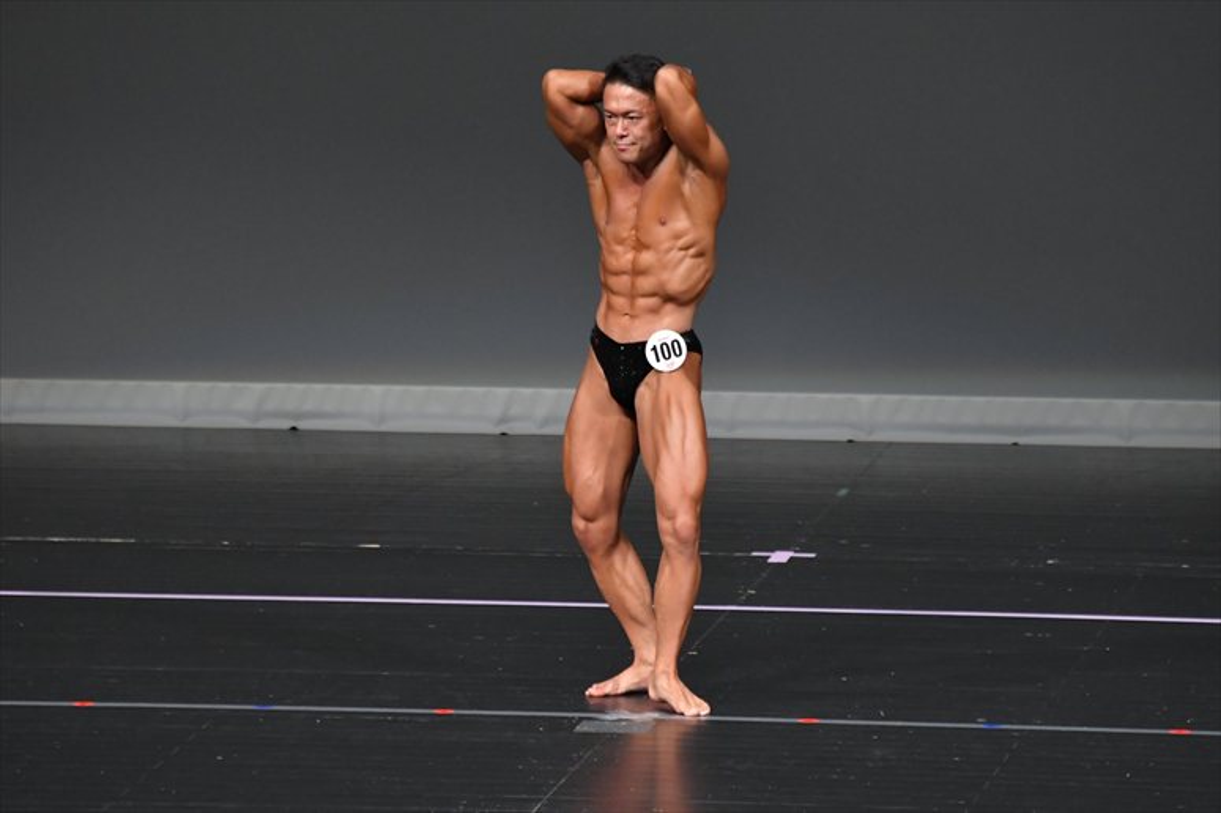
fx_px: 12713
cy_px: 406
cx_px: 610
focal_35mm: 375
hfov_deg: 5.5
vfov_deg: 3.7
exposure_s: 1/400
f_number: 5.6
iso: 4000
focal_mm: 250
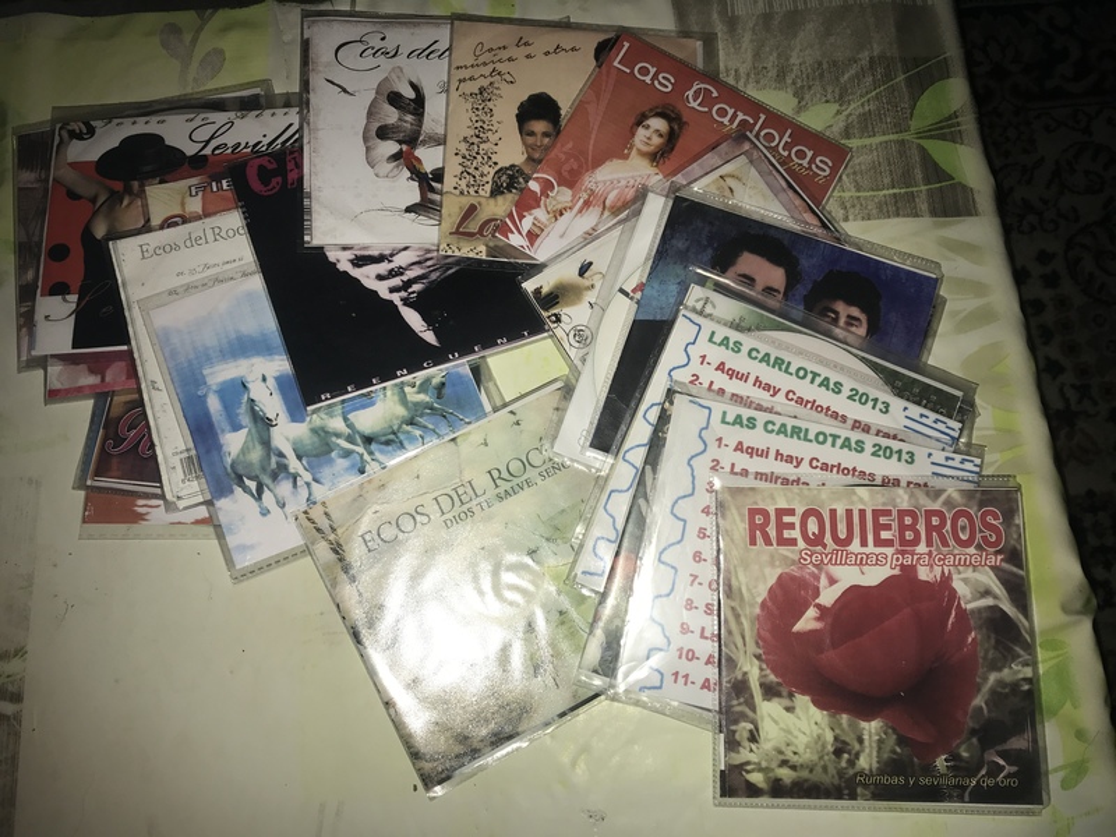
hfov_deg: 63.4
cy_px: 418
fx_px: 903
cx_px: 558
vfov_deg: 49.7
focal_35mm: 28
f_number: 1.8
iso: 20
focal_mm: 3.99
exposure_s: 1/85
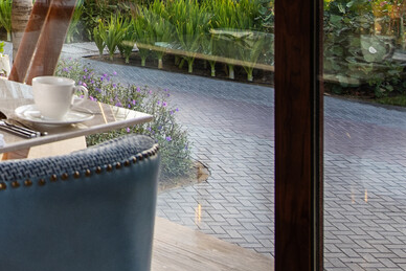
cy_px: -97
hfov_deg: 21.2
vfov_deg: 15.2
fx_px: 959
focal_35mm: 85
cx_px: -154
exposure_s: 1/10
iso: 100
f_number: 5.6
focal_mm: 22
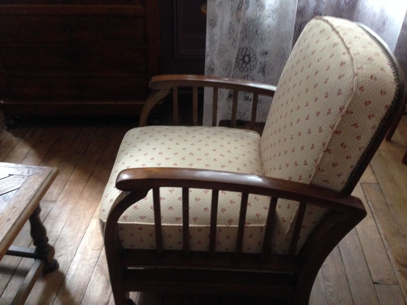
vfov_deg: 42.9
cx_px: 204
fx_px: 388
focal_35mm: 33
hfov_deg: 55.4
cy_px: 152
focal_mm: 4.12
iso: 320
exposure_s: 1/20
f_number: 2.4
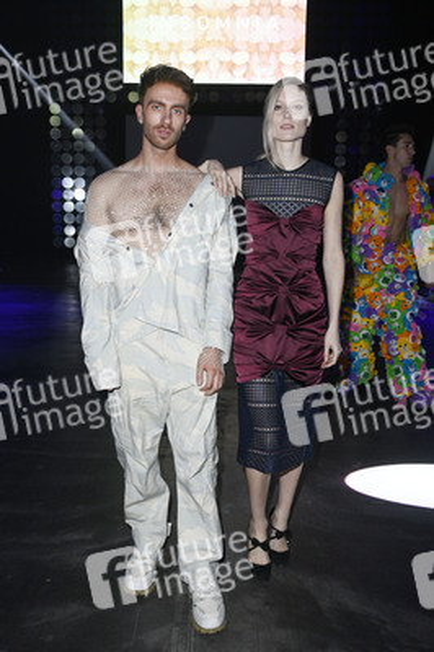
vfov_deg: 55.8
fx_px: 616
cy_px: 326
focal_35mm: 34
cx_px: 217
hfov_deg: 38.8
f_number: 5.6
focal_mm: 34
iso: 2500
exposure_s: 1/100
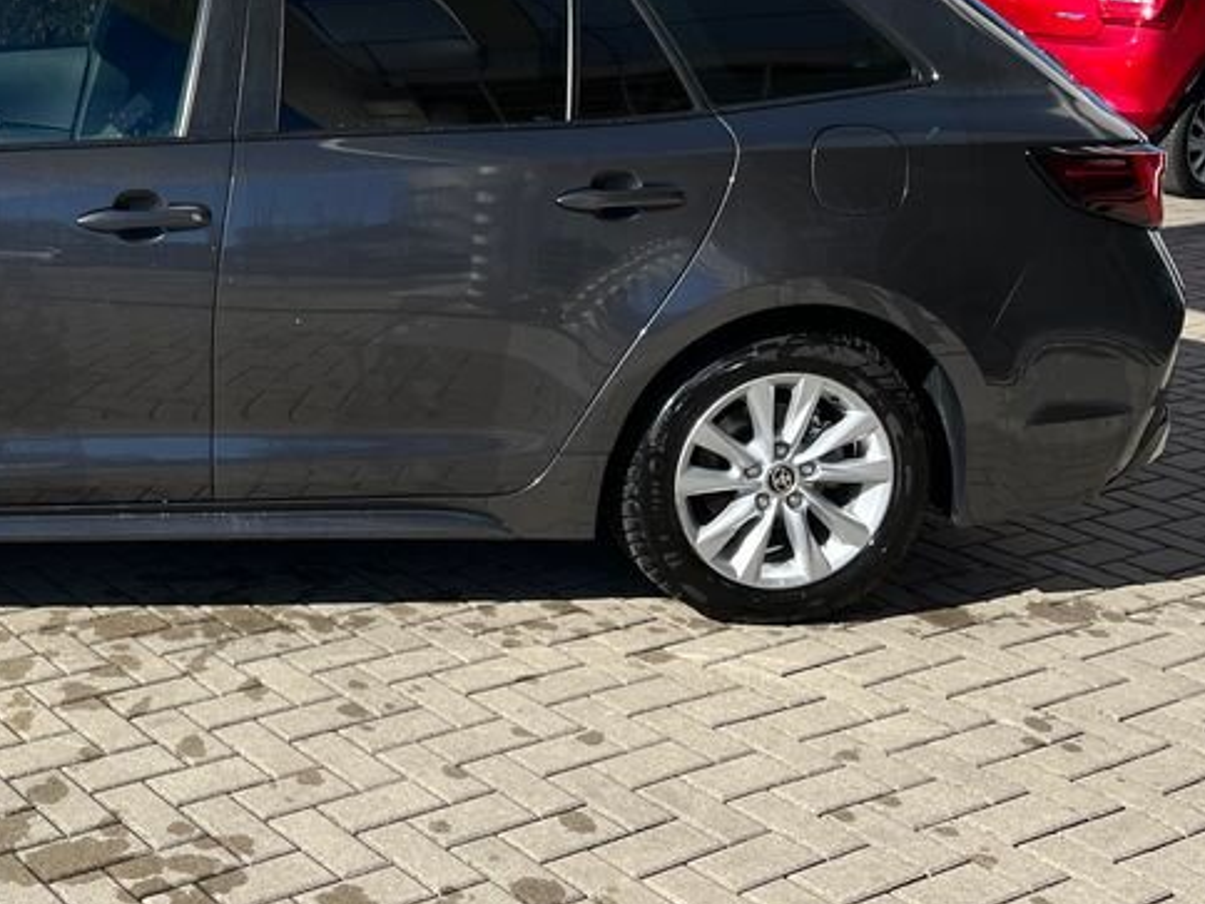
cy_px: 187
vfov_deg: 26.1
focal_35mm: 55
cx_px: 50
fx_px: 1915
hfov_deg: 32.6
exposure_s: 1/2513
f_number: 1.6
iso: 50
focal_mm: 5.1
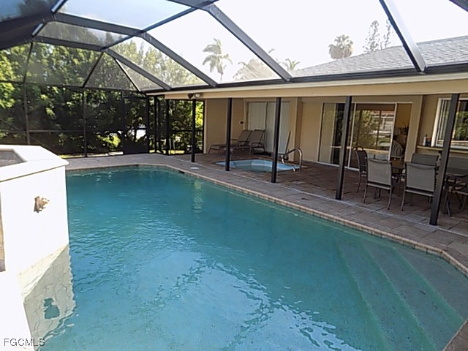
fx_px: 311
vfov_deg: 58.9
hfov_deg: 73.9
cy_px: 176
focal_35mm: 23
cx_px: 234
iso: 80
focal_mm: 4
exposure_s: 1/160
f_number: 3.1
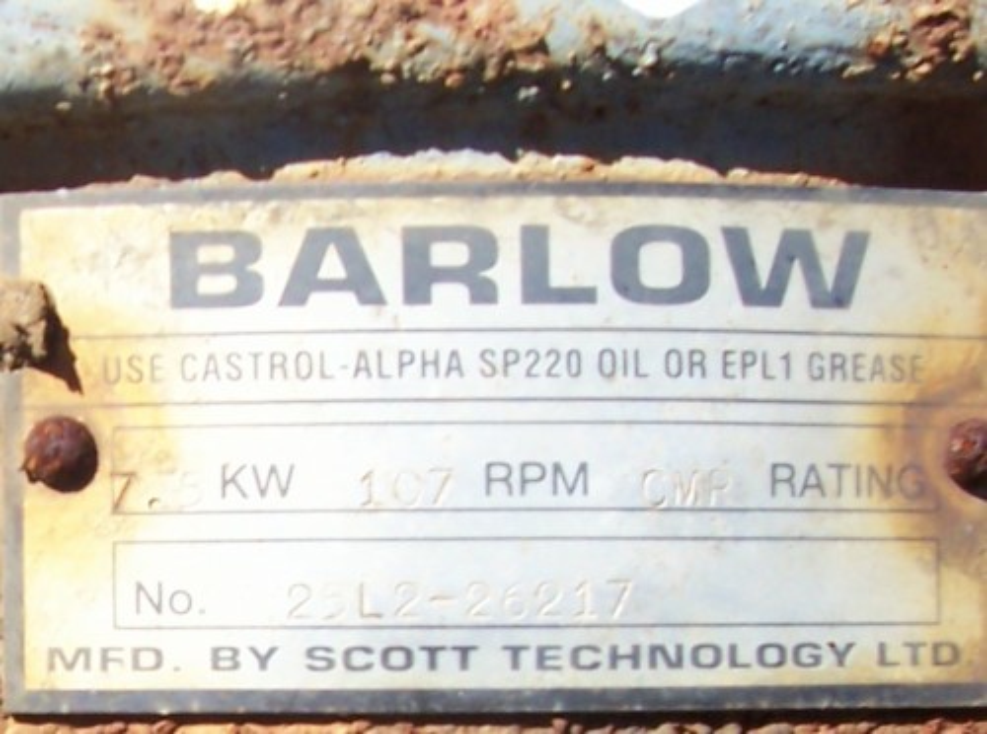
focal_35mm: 34
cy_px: 367
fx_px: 967
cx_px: 494
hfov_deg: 54.1
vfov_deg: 41.6
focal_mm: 5.6
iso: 80
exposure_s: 1/276
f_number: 5.23
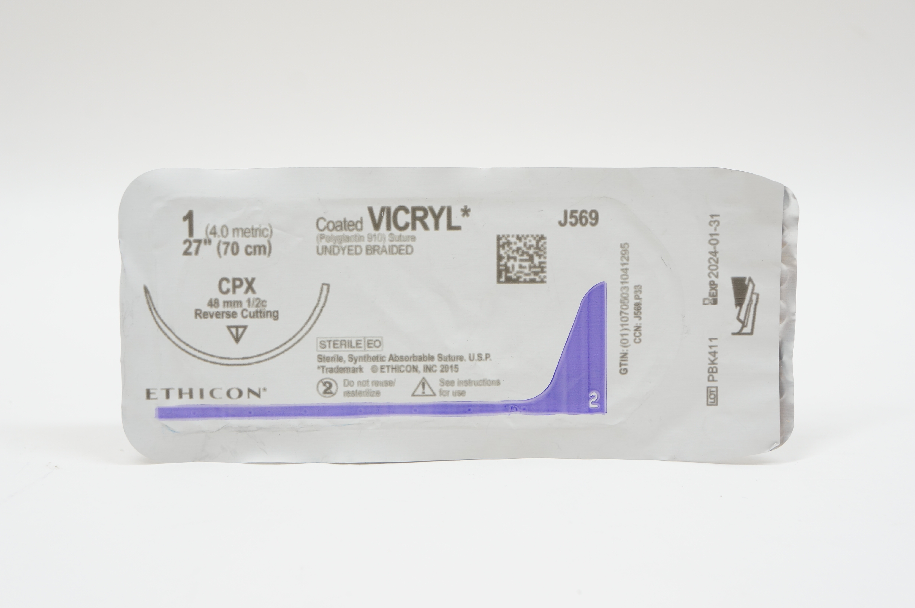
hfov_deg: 34.2
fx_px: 1485
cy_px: 304
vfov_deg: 23.1
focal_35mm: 58
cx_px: 458
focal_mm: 39
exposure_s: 1/40
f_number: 7.1
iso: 400
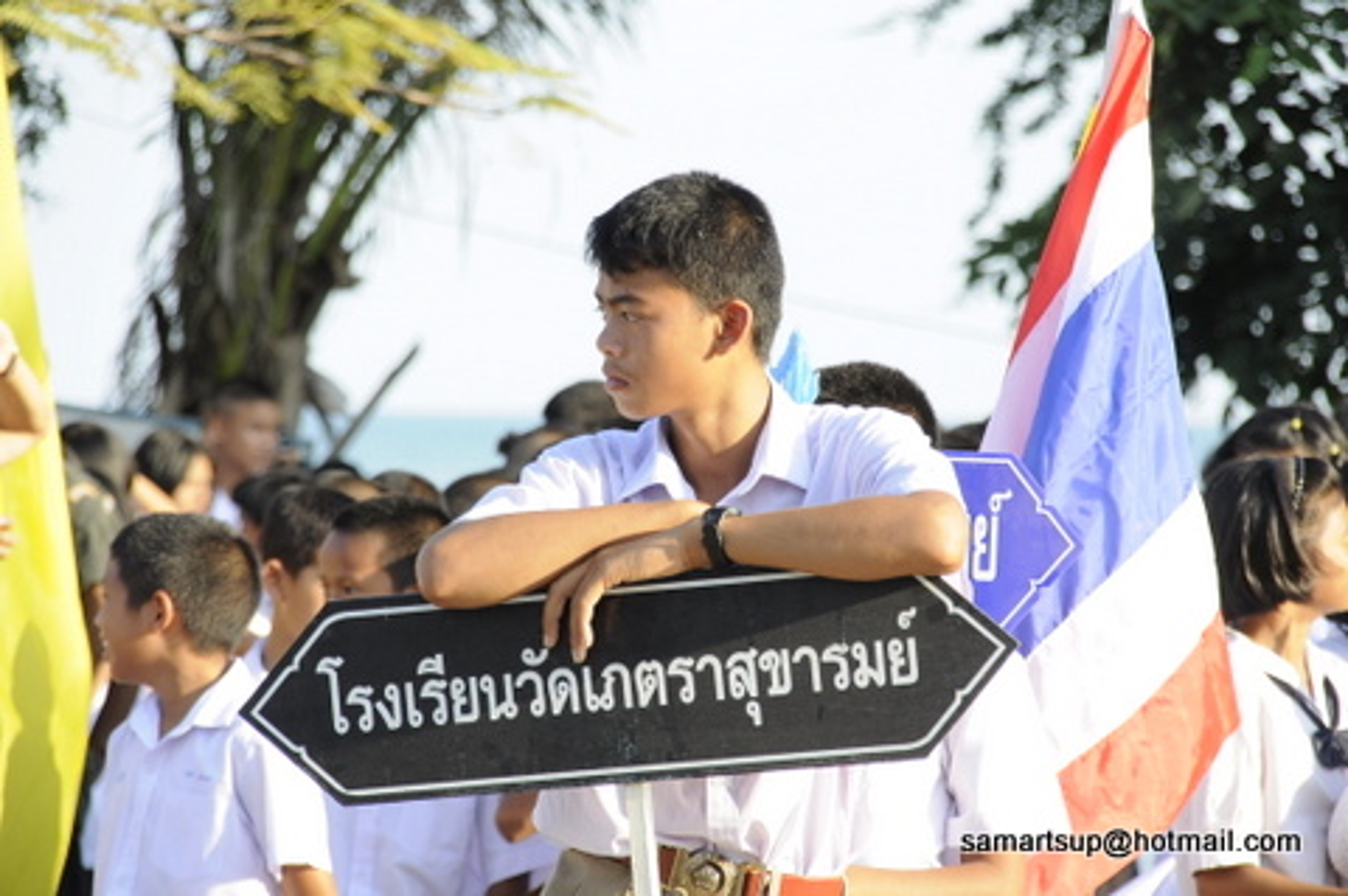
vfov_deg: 4.6
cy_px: 448
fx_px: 11222
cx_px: 674
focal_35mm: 300
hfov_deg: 6.9
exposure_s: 1/160
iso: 250
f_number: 8
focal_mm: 200
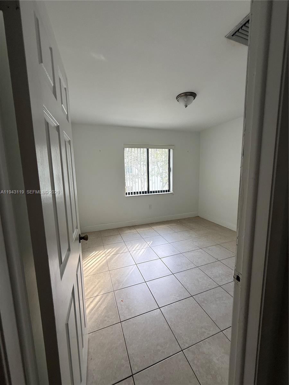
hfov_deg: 85.7
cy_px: 192
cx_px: 144
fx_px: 156
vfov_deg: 102.1
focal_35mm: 14
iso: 80
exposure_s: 1/99
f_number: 2.2
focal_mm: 2.22
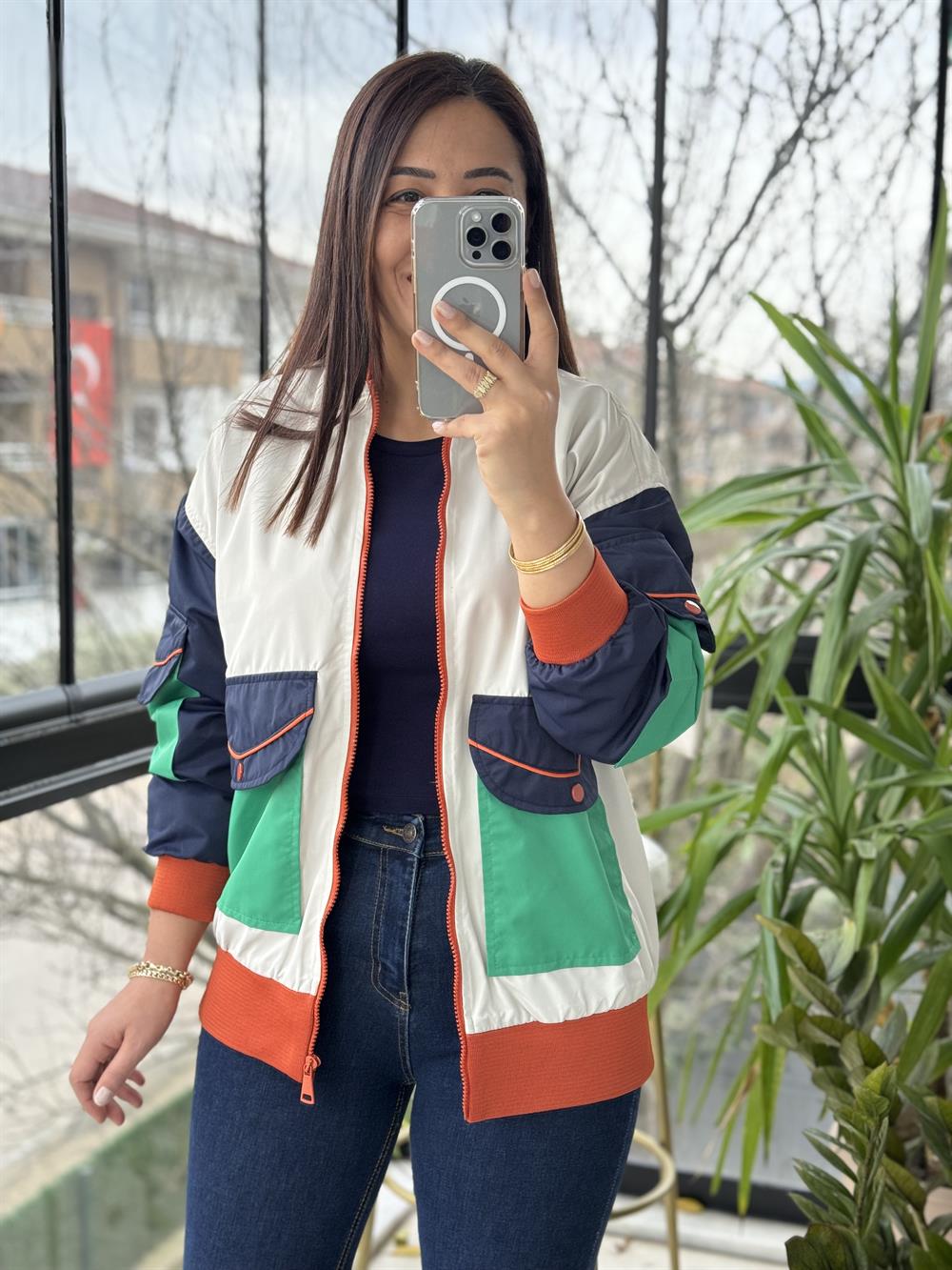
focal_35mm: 48
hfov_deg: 30.3
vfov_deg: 39.7
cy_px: 635
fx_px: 1760
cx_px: 476
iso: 100
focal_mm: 6.86
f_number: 1.78
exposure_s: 1/82
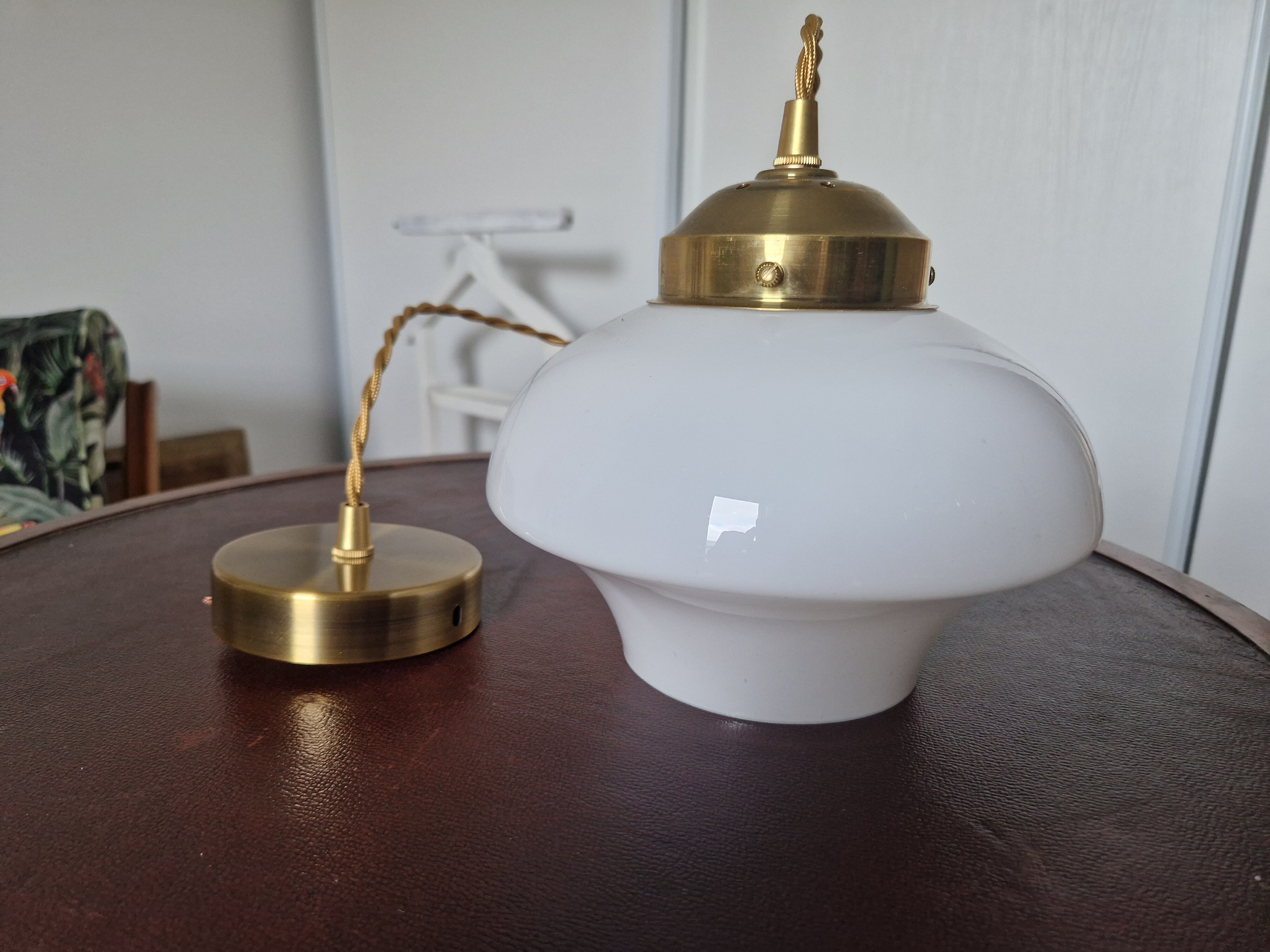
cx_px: 635
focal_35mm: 23
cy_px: 476
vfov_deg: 58.9
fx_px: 844
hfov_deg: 73.9
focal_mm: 5.4
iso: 250
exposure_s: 1/100
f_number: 1.8
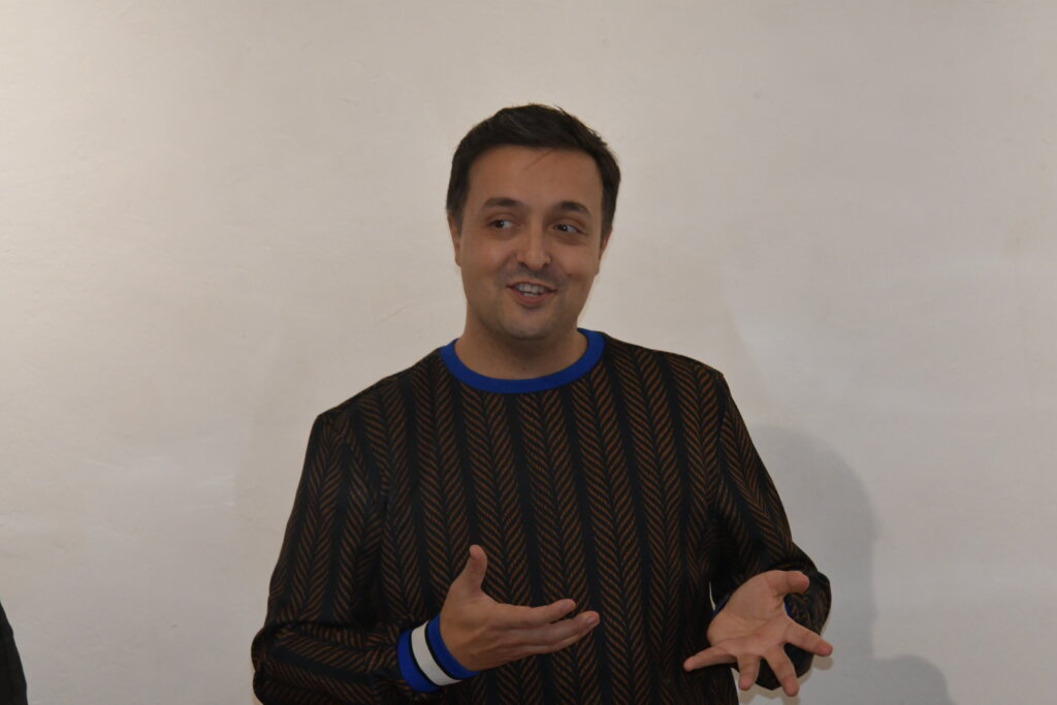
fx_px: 5109
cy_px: 352
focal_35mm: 174
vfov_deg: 7.9
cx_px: 528
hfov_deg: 11.8
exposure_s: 1/250
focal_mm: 116
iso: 3200
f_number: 13
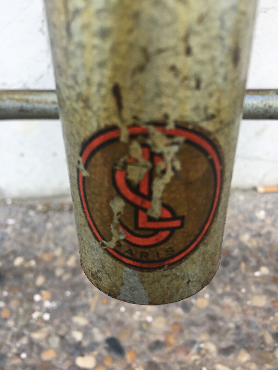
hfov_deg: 48.2
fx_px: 311
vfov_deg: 61.7
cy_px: 185
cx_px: 139
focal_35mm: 29
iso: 25
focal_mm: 4.15
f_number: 2.2
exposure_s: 1/108
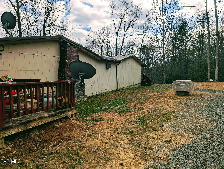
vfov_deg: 56.9
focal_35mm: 24
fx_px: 156
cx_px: 112
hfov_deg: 71.5
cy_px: 84
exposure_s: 1/1961
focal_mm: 6.9
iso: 17
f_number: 1.68
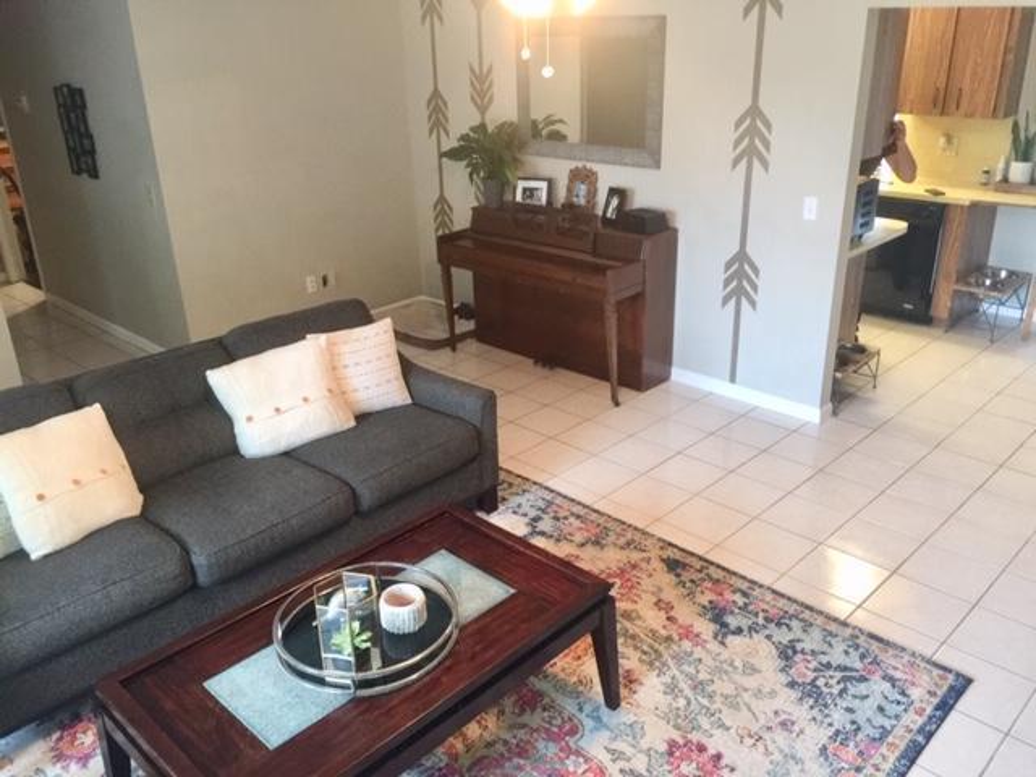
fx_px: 868
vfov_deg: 48.2
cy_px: 388
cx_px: 518
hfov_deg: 61.7
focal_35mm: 29
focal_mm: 4.15
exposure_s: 1/15
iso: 125
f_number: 2.2
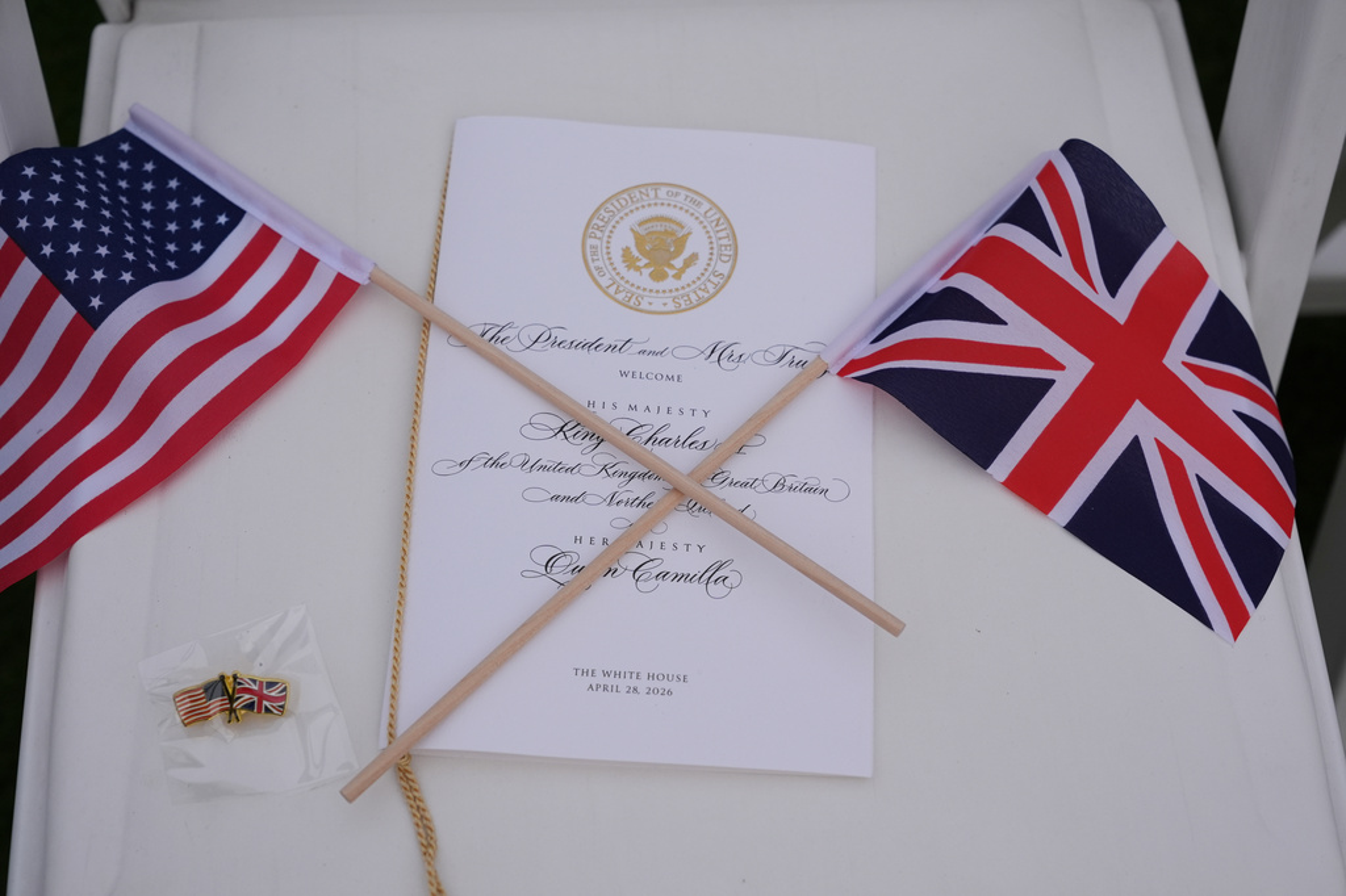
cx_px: 673
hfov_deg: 40.4
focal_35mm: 49
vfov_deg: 27.5
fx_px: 1831
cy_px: 448
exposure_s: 1/3200
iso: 800
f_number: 5
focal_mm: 49
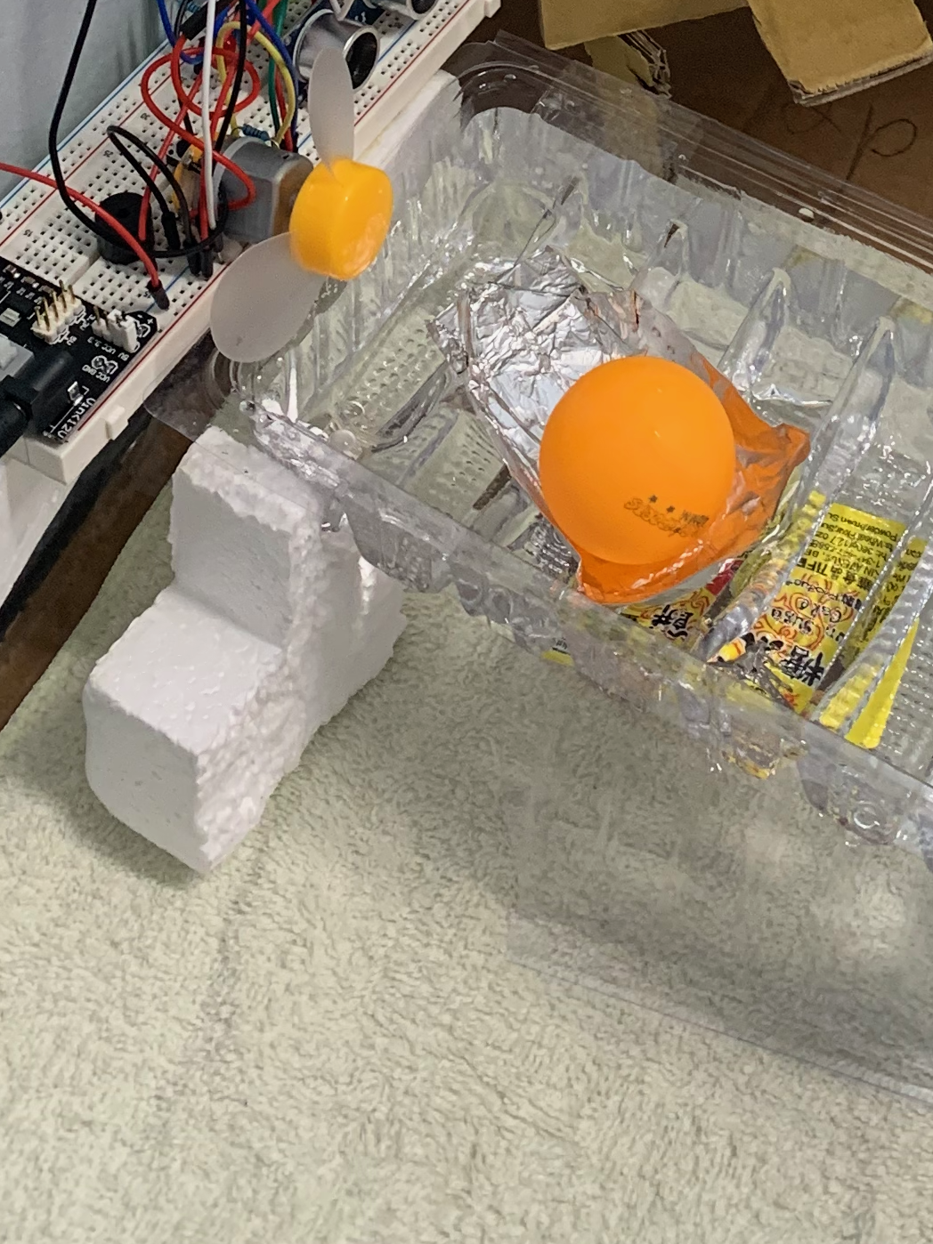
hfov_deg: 19.3
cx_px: 826
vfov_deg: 22.7
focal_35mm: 75
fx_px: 2696
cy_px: -439
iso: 80
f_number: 1.8
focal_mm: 4.25
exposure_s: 1/60
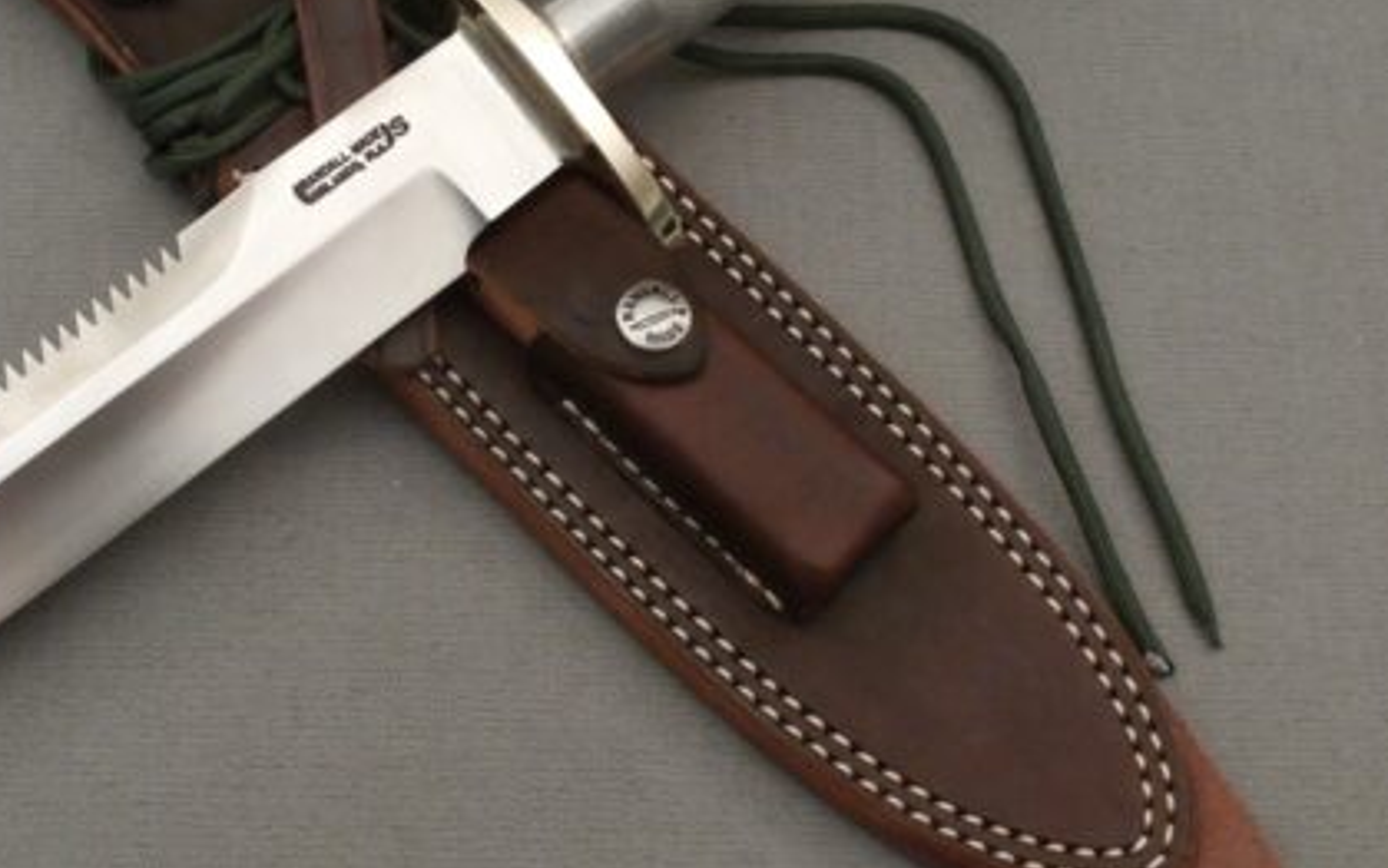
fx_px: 1778
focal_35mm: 47
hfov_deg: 42.1
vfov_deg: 27.3
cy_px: 298
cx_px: 470
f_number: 3.3
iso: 400
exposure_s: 1/25
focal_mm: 5.46
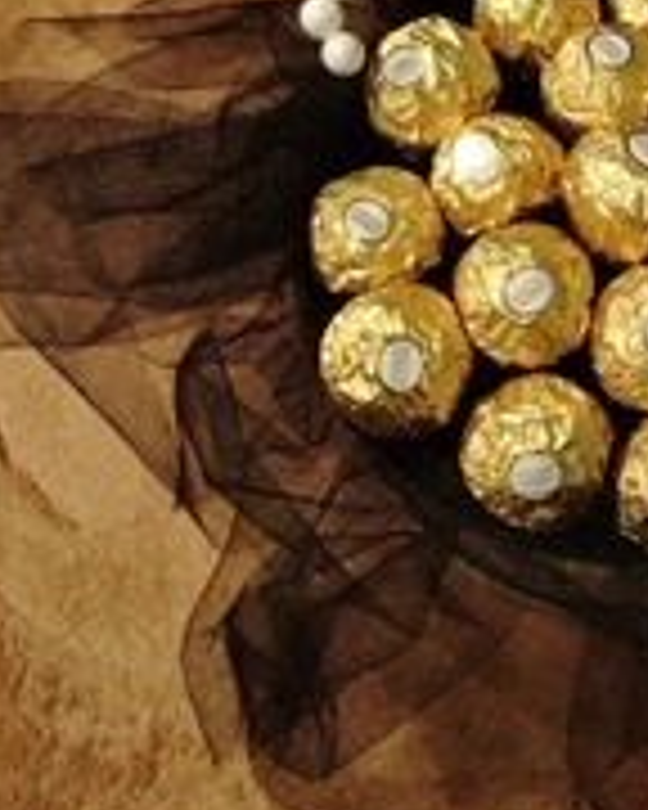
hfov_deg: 28.2
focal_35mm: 52
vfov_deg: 35.1
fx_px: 1247
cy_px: 189
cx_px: 558
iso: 4097
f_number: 1.75
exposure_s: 1/16.7
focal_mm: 5.25
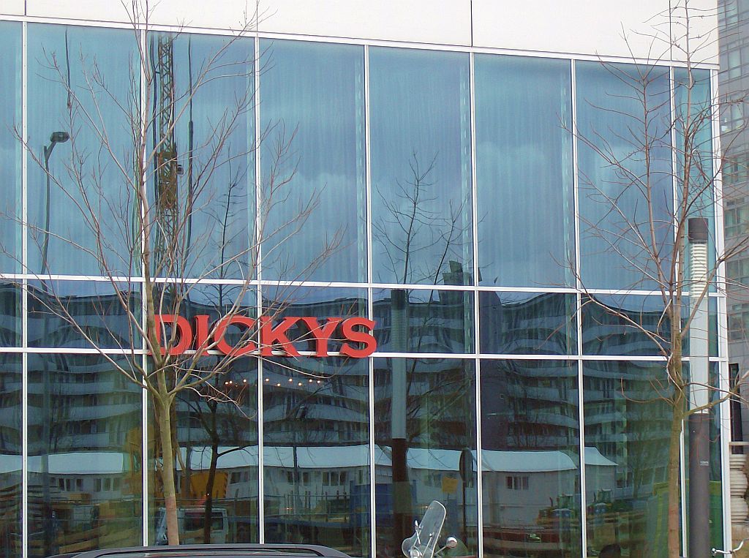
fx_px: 2331
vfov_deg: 13.7
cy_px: 279
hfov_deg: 18.3
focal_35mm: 108
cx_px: 374
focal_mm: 18
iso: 100
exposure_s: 1/315
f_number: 4.8
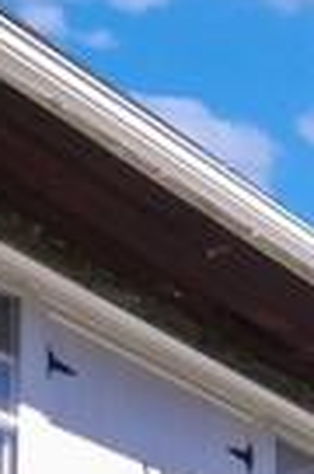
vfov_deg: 17.2
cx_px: 314
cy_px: 659
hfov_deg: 12.2
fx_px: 1446
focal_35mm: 110
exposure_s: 1/160
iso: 100
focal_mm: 7
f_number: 8
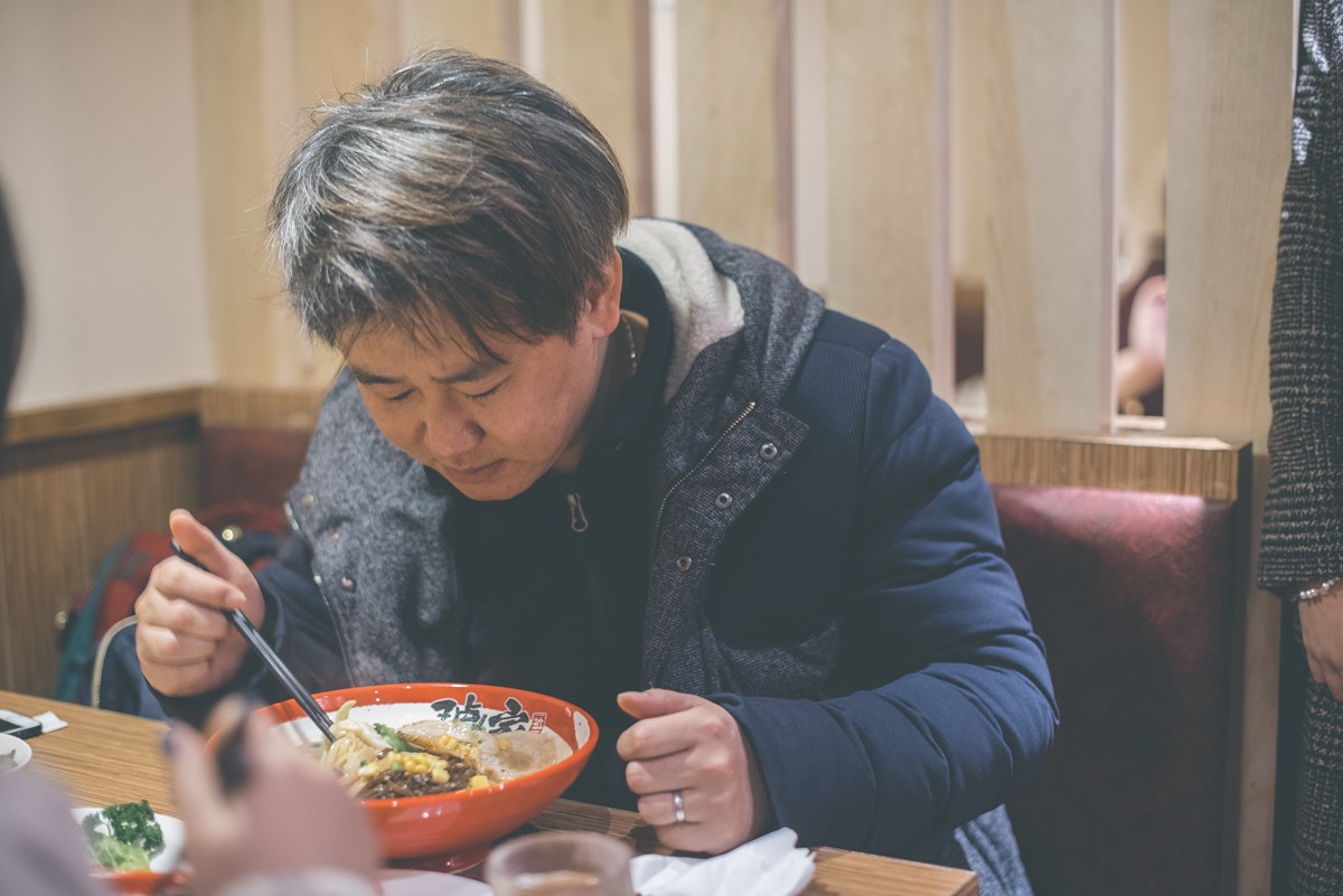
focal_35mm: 50
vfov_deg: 27.0
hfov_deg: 39.6
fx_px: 1866
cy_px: 448
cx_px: 672
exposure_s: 1/60
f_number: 1.8
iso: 640
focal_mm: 50
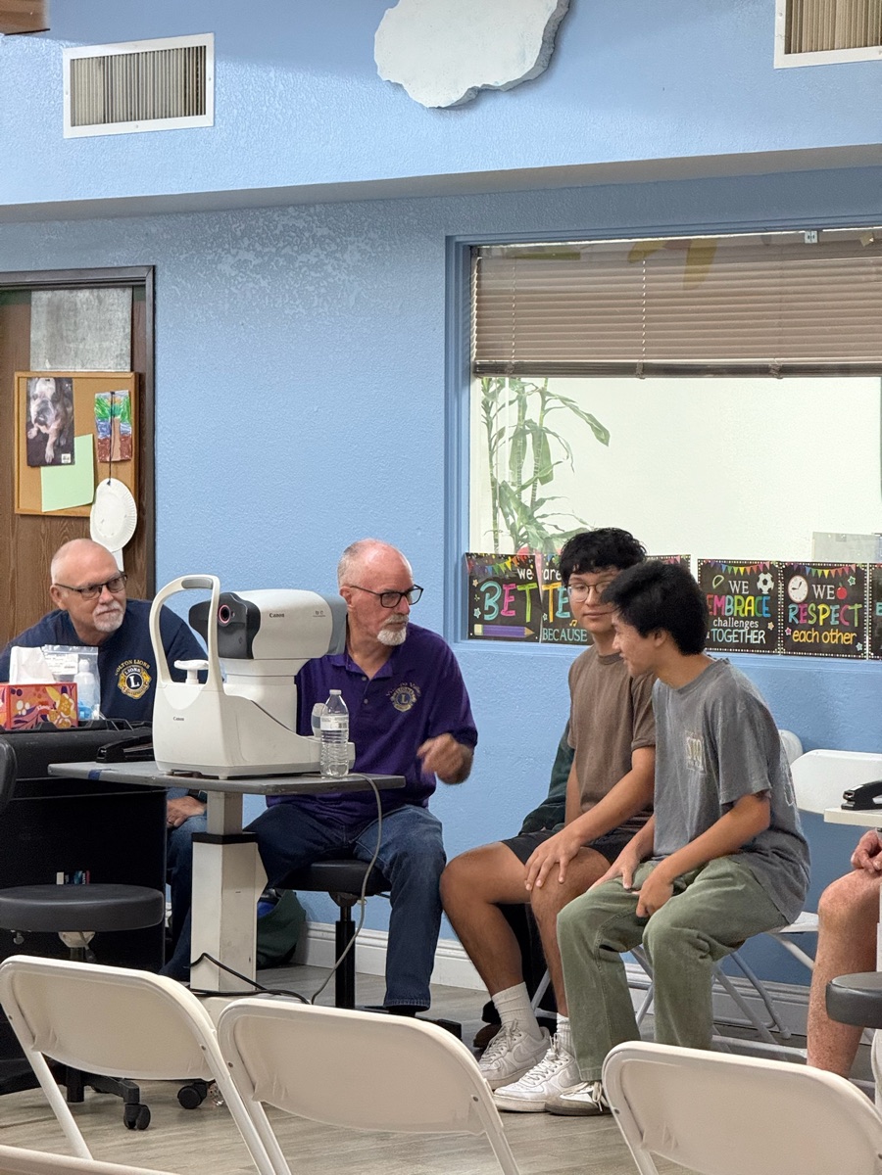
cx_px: 441
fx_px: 4077
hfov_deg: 12.3
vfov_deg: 16.4
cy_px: 588
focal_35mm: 120
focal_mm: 15.66
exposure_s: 1/60
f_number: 2.8
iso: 400
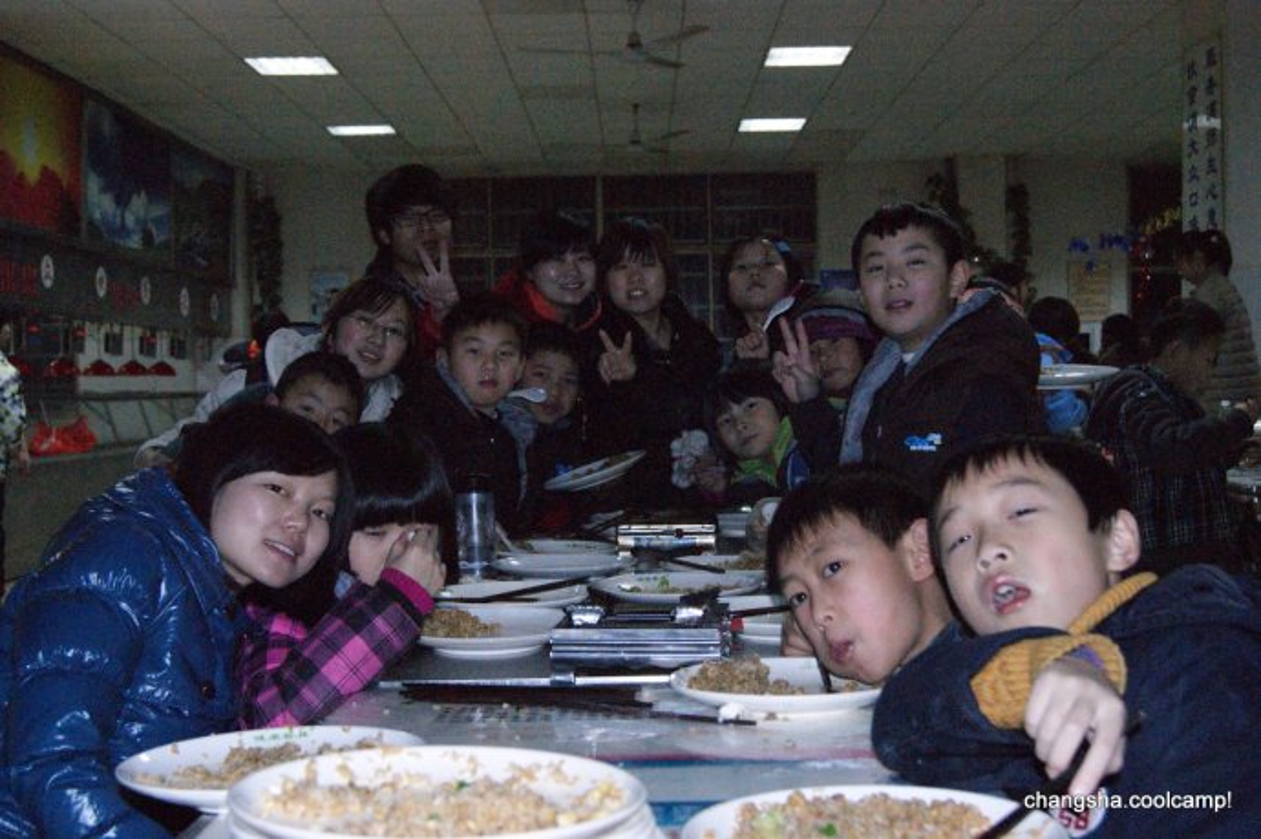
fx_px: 1575
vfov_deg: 29.8
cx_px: 630
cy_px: 420
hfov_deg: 43.6
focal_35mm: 45
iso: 3200
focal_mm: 30
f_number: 5.6
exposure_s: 1/60
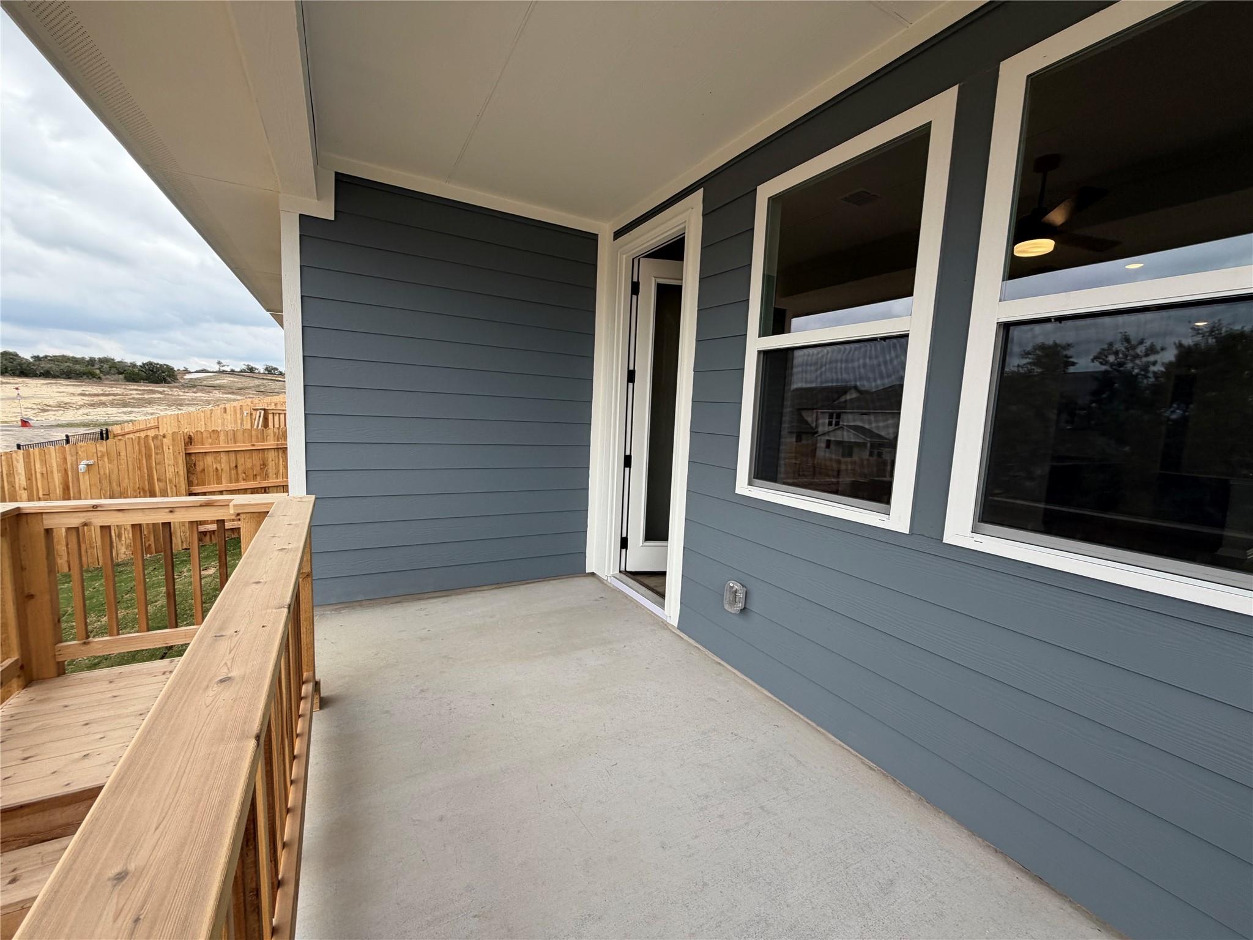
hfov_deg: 102.1
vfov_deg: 85.7
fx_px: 507
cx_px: 626
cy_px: 470
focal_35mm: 14
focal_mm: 2.22
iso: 50
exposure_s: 1/312
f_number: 2.2
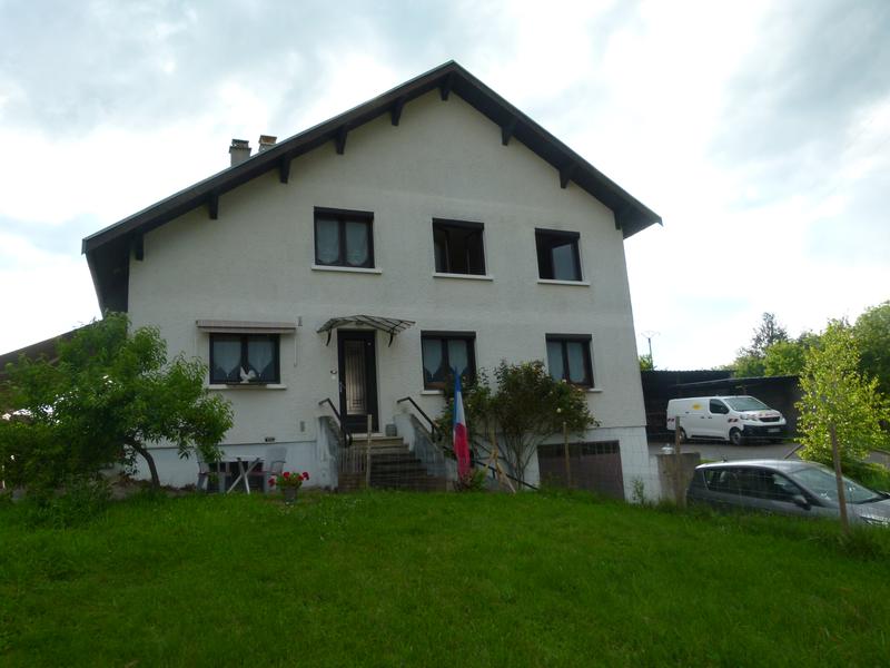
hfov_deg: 69.4
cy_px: 334
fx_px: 643
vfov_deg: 54.9
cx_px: 445
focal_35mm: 25
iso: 100
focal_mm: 4.5
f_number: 4
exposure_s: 1/400
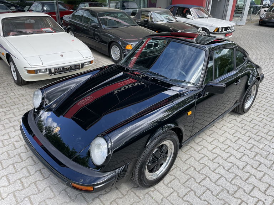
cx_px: 137
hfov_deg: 67.3
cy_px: 102
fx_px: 206
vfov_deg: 53.1
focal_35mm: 26
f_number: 1.6
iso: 32
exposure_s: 1/548
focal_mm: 4.2
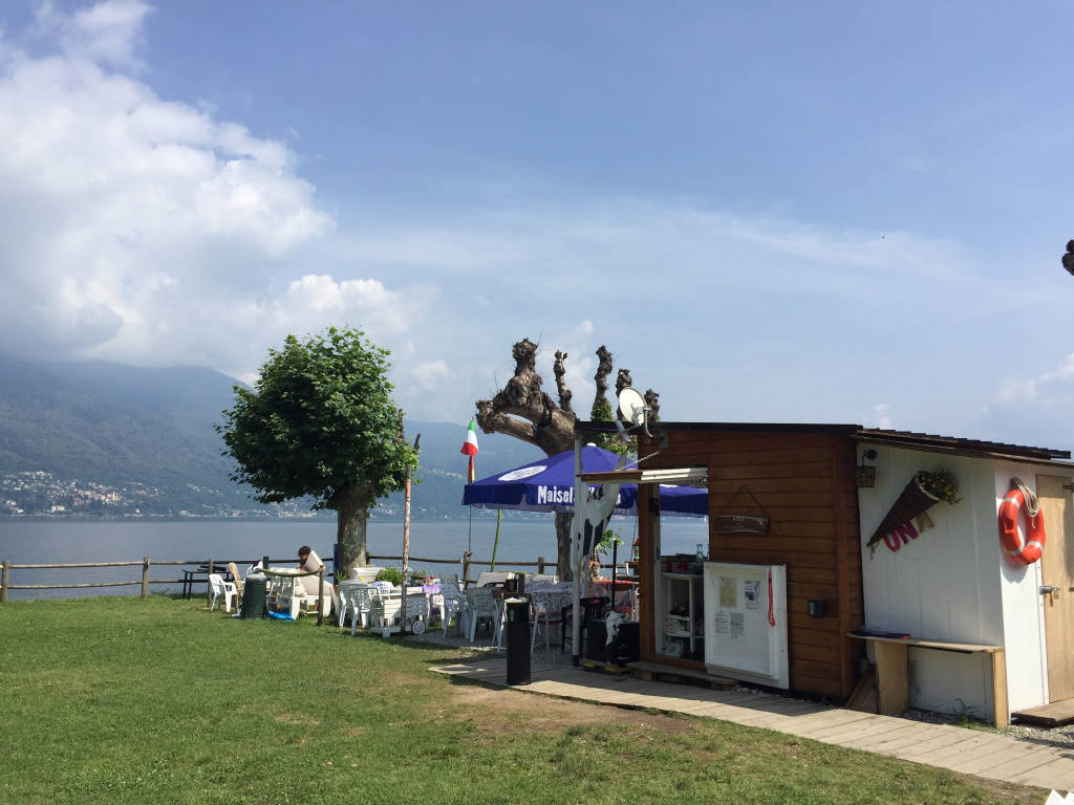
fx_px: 900
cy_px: 402
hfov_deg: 61.7
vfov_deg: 48.2
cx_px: 537
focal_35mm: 29
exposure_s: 1/2198
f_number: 2.2
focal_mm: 4.15
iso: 32
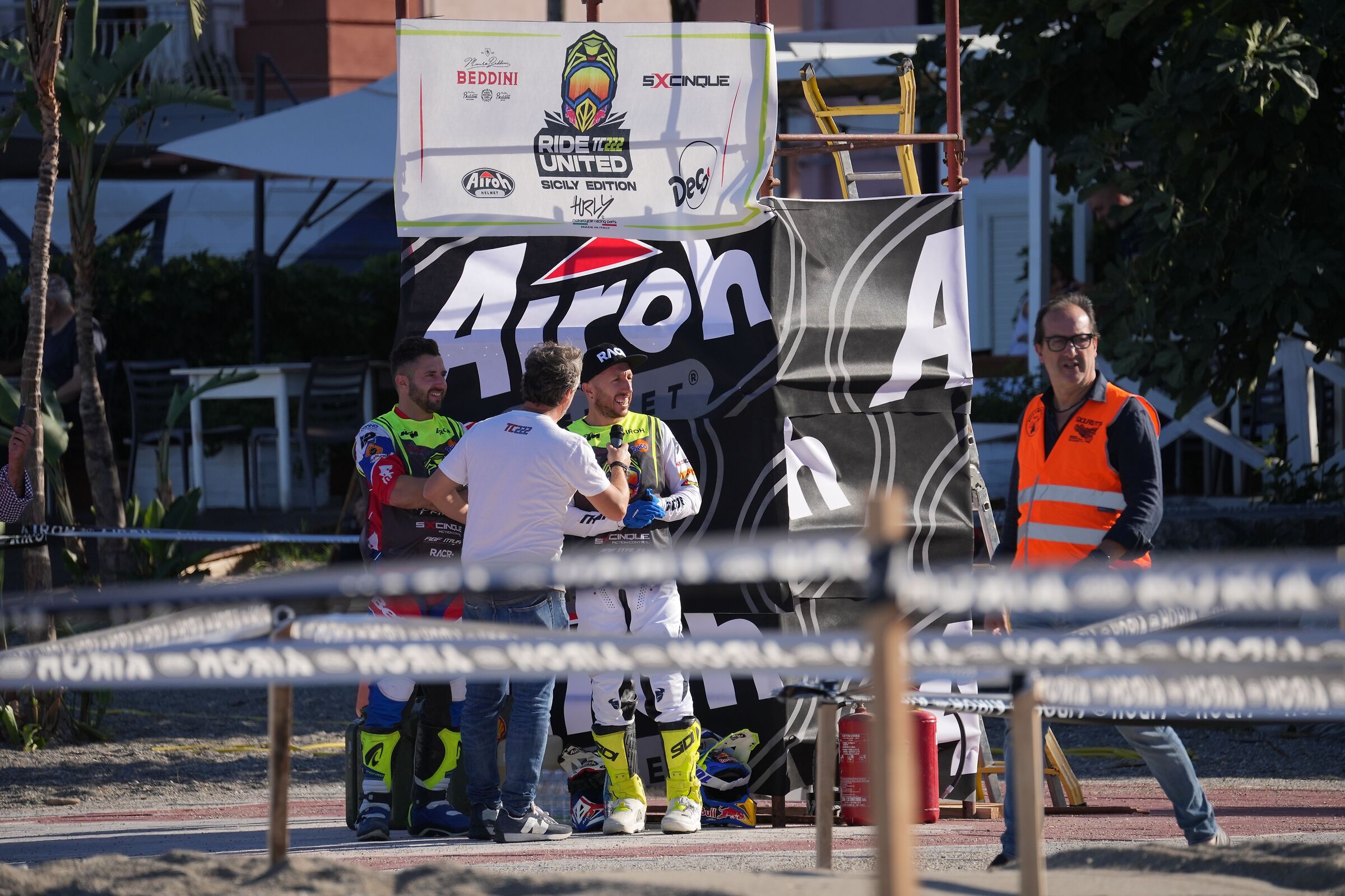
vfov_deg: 3.4
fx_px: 14943
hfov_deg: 5.2
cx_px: 672
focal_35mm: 400
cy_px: 448
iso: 400
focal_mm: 400
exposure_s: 1/1250
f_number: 6.3
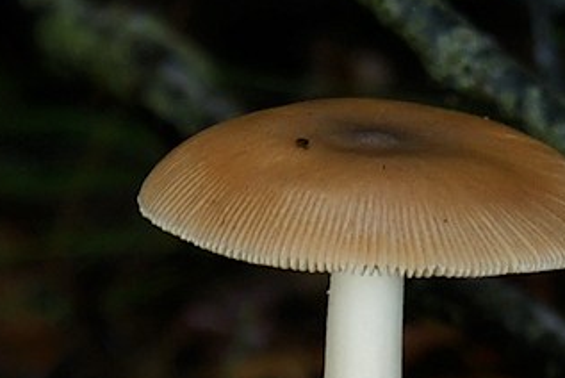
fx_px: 14845
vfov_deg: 1.5
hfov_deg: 2.2
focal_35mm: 945
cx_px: 588
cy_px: 463
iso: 100
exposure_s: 1/20
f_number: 4
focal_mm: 160
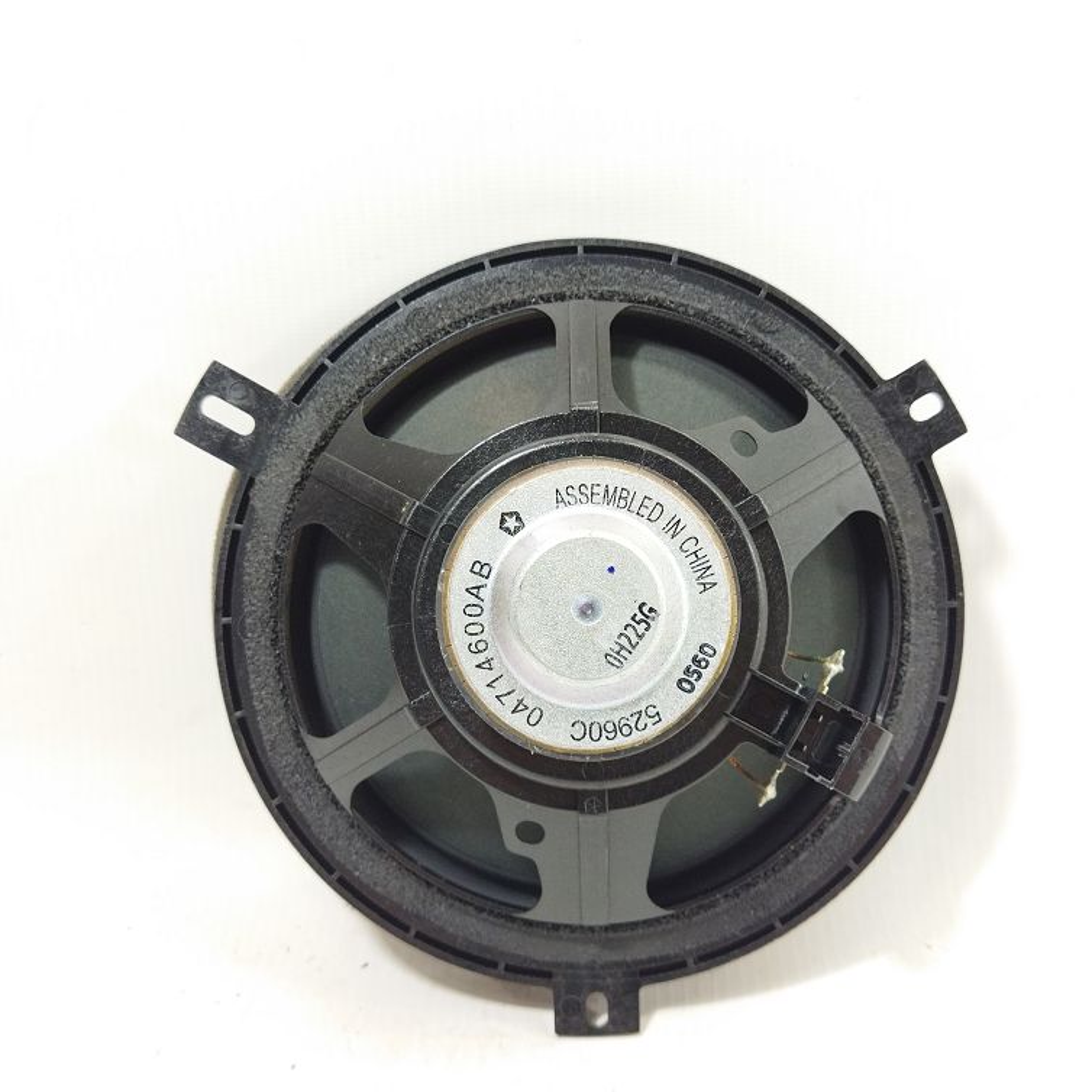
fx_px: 1356
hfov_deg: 43.8
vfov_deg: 43.8
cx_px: 568
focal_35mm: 38
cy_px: 621
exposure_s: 1/50
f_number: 1.79
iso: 125
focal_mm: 4.71
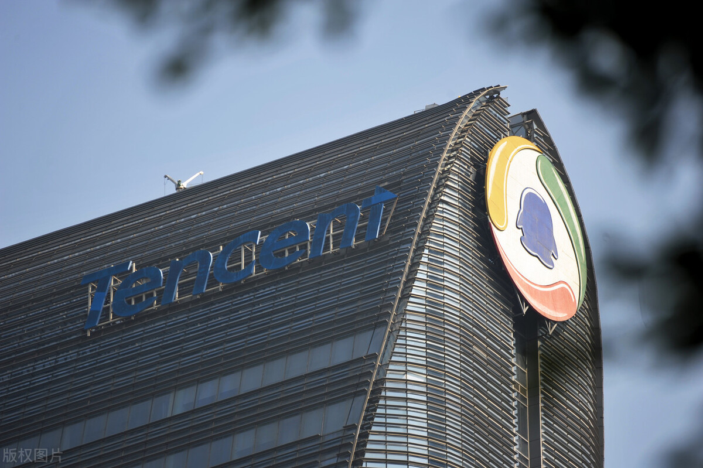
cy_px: 234
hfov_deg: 6.9
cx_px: 352
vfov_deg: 4.6
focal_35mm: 300
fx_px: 5856
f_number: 5.6
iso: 200
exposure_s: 1/640
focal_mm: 300
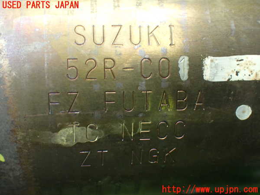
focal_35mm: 47
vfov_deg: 30.9
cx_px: 130
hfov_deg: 40.4
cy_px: 98
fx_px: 353
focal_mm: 8.4
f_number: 3.1
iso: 800
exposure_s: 1/50
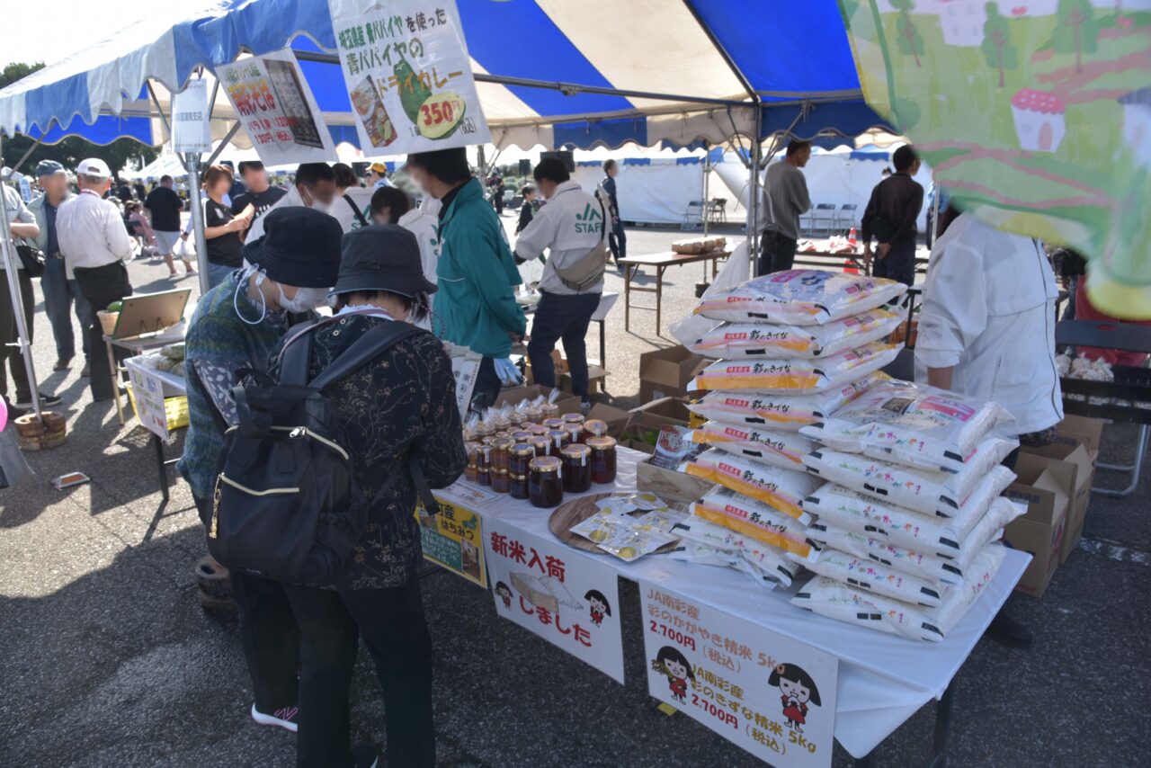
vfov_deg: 53.2
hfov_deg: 73.7
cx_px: 576
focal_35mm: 24
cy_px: 384
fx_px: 767
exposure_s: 1/50
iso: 100
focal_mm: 24
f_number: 10
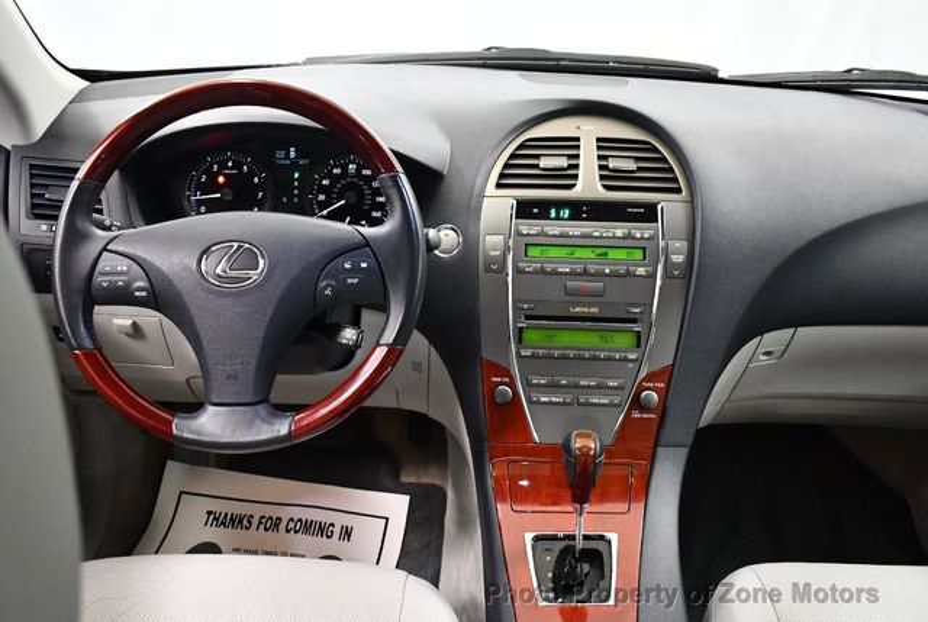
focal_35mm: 36
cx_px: 464
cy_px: 311
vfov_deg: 37.0
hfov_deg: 53.1
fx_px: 929
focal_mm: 18
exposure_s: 1/80
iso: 3200
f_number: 3.5
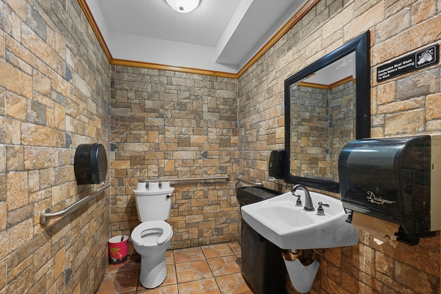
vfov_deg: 73.8
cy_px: 147
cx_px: 220
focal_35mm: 16
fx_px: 196
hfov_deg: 96.7
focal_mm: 11
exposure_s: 1/2
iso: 400
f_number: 6.3
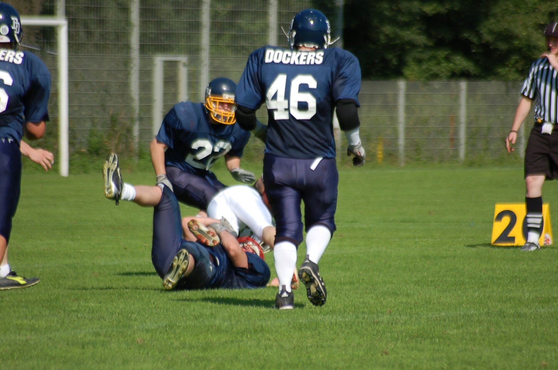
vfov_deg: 2.8
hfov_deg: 4.2
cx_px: 286
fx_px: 7642
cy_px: 192
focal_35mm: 494
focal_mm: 300
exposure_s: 1/1000
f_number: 5.6
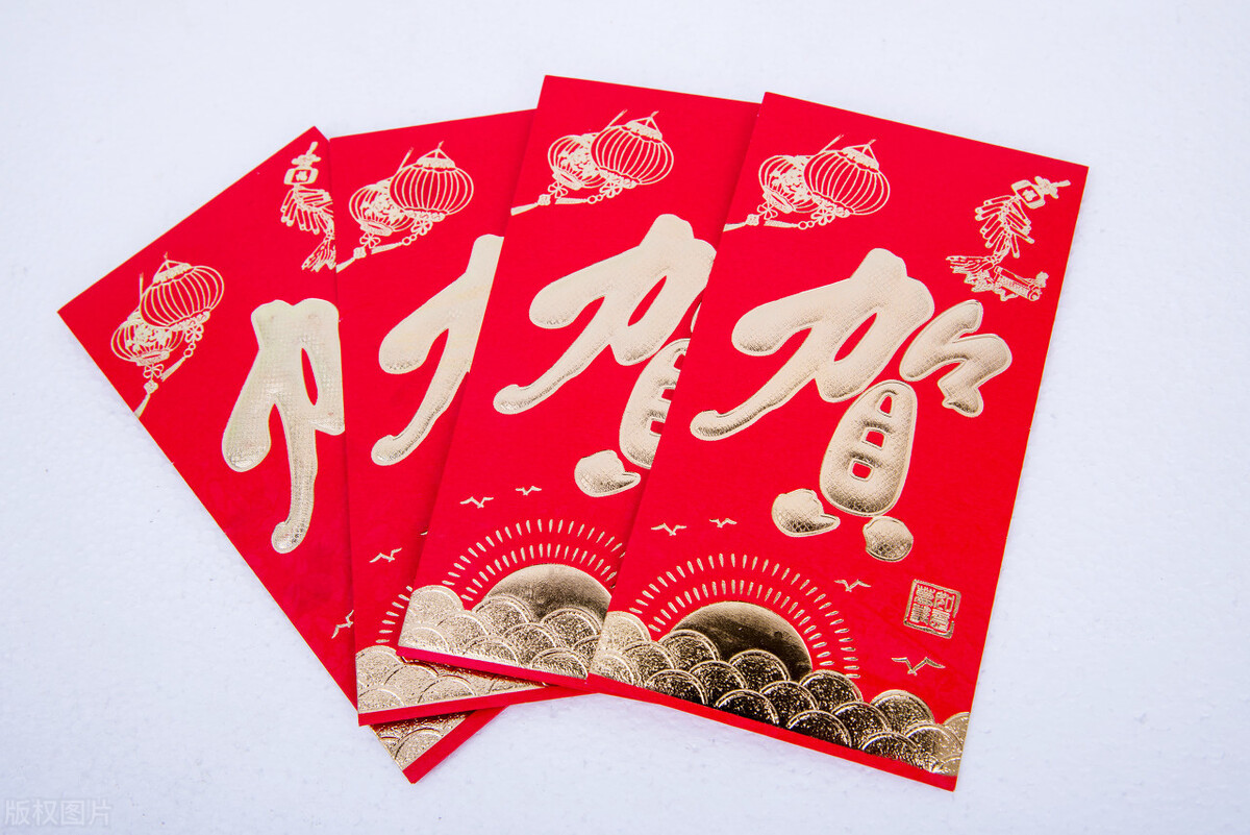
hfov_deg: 41.1
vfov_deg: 28.1
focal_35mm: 48
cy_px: 418
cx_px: 625
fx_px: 1667
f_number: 9
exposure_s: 1/160
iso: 100
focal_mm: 48
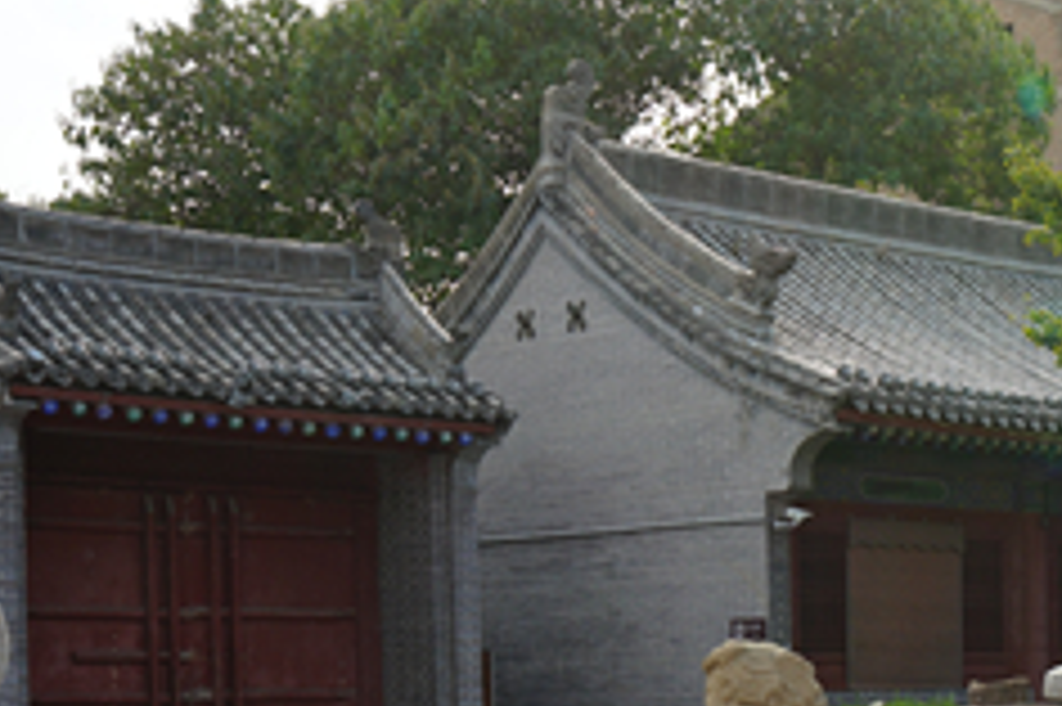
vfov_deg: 16.0
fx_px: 2417
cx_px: 1102
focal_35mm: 82
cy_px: 854
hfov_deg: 23.6
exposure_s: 1/80
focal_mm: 28
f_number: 11
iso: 100
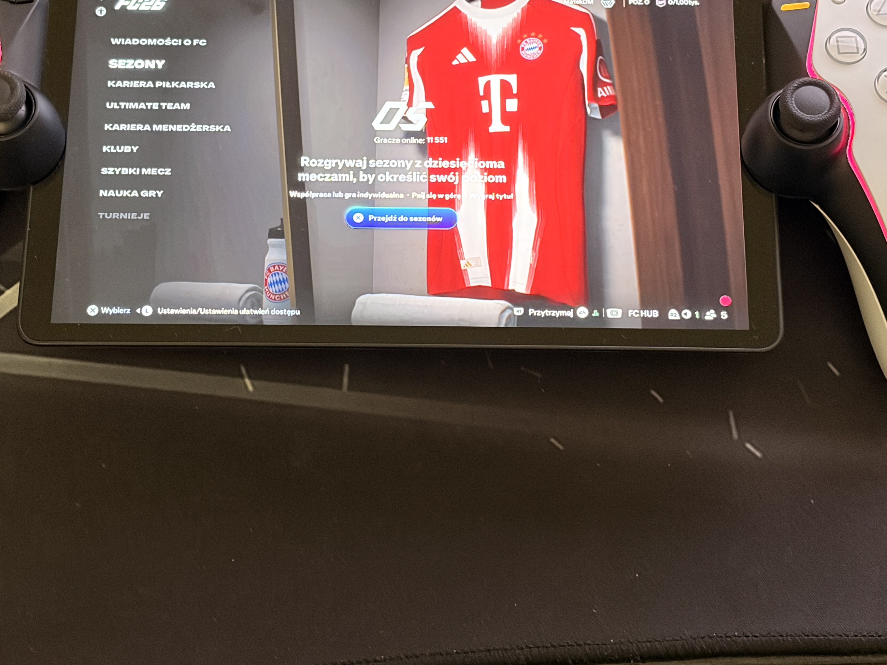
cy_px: 201
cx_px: 412
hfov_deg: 25.3
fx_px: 1973
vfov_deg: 19.1
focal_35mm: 77
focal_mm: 5.96
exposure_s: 1/32
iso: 320
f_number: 1.6
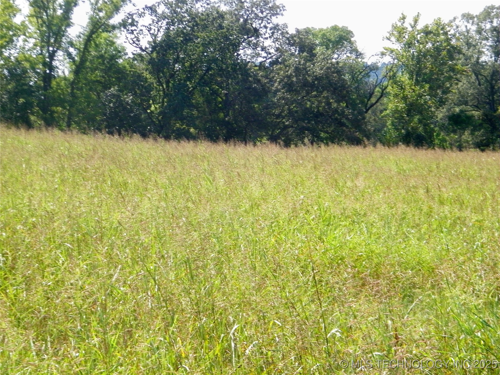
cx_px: 250
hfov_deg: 21.8
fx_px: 1300
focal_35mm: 90
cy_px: 188
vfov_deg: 16.4
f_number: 9
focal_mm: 16
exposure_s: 1/160
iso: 100
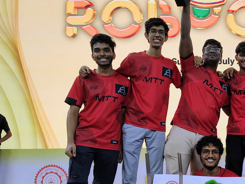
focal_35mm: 51
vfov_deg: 28.1
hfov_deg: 35.4
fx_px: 361
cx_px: 219
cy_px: 139
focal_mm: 5.56
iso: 544
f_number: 1.8
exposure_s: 1/100
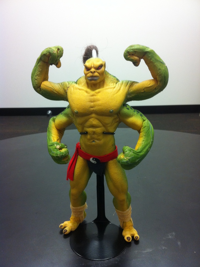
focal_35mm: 35
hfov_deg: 40.6
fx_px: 270
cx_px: 100
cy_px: 134
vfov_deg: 52.7
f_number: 2.8
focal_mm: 3.85
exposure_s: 1/15
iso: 160
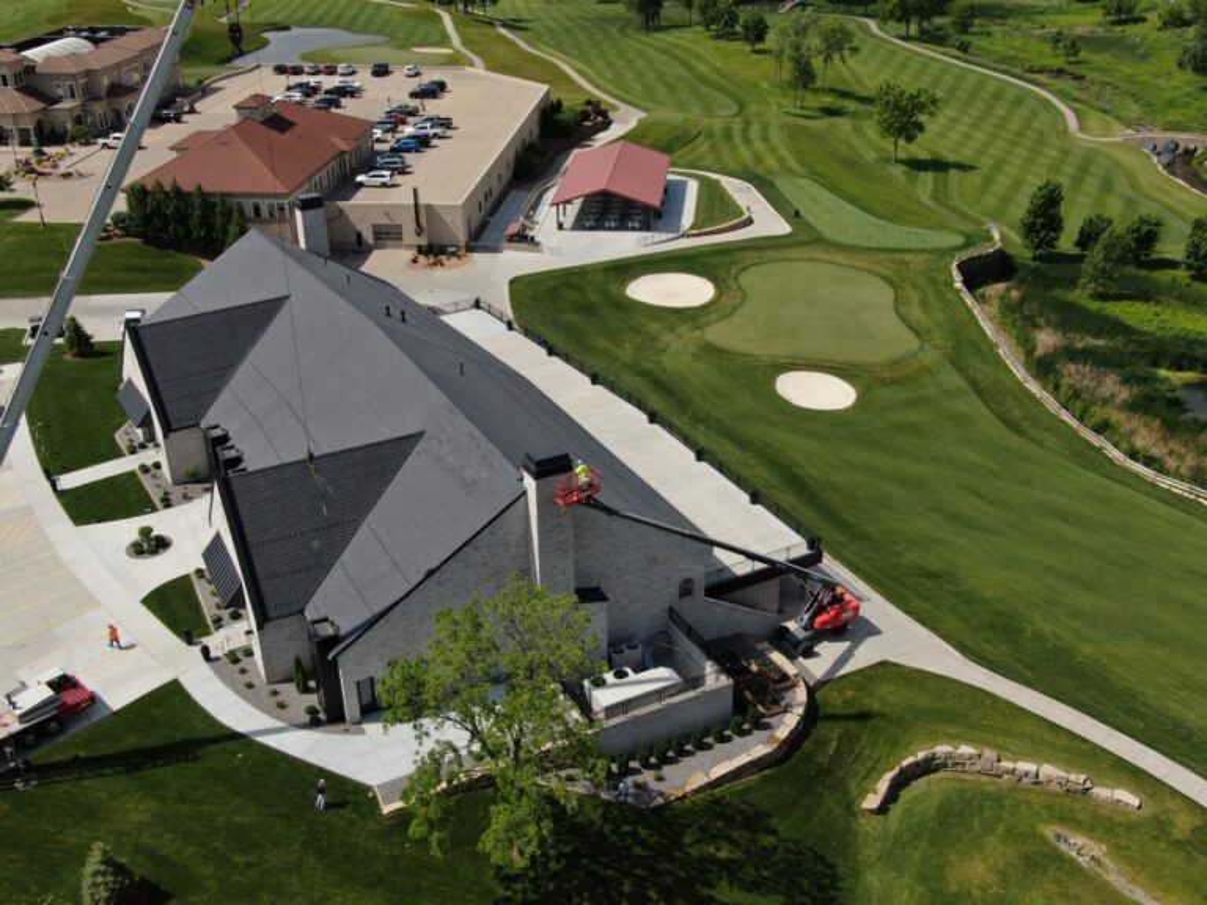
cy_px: 452
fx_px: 1255
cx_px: 604
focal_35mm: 36
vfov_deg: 39.7
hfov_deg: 51.4
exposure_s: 1/1600
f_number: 3.3
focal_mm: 6.08
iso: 110
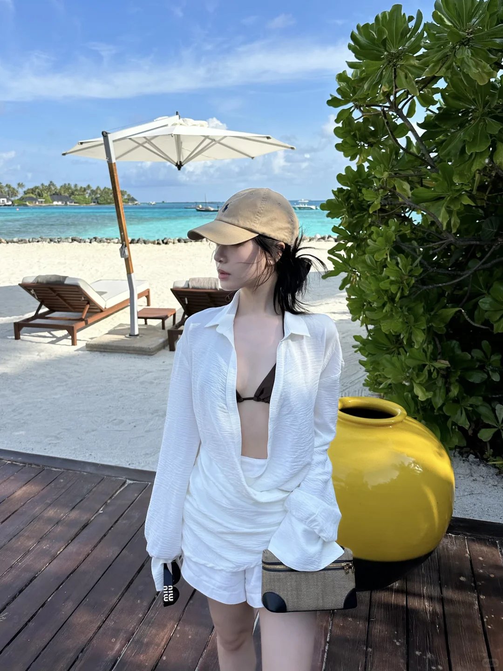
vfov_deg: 71.6
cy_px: 336
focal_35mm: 24
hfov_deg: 56.8
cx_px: 252
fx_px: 465
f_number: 1.78
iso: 80
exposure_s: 1/4184
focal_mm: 6.86
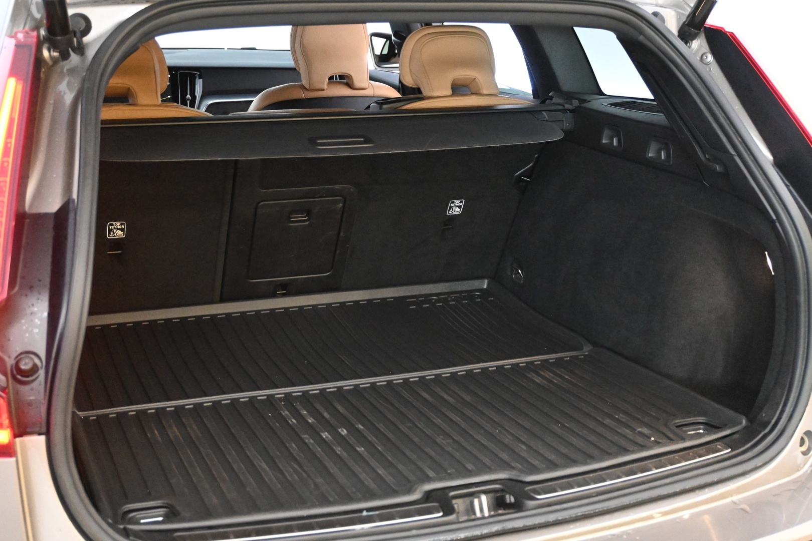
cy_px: 270
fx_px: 1066
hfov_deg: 41.7
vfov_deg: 28.5
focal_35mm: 47
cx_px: 406
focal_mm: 31.5
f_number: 5
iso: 9000
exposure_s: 1/50
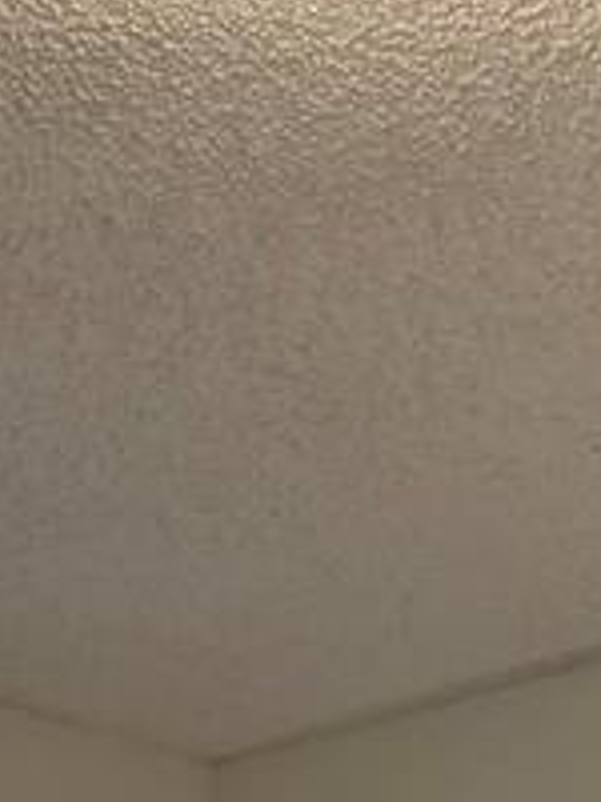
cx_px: 645
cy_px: 2250
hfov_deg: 10.2
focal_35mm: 144
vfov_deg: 10.5
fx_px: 3333
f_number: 1.78
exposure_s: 1/222
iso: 200
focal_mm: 6.76
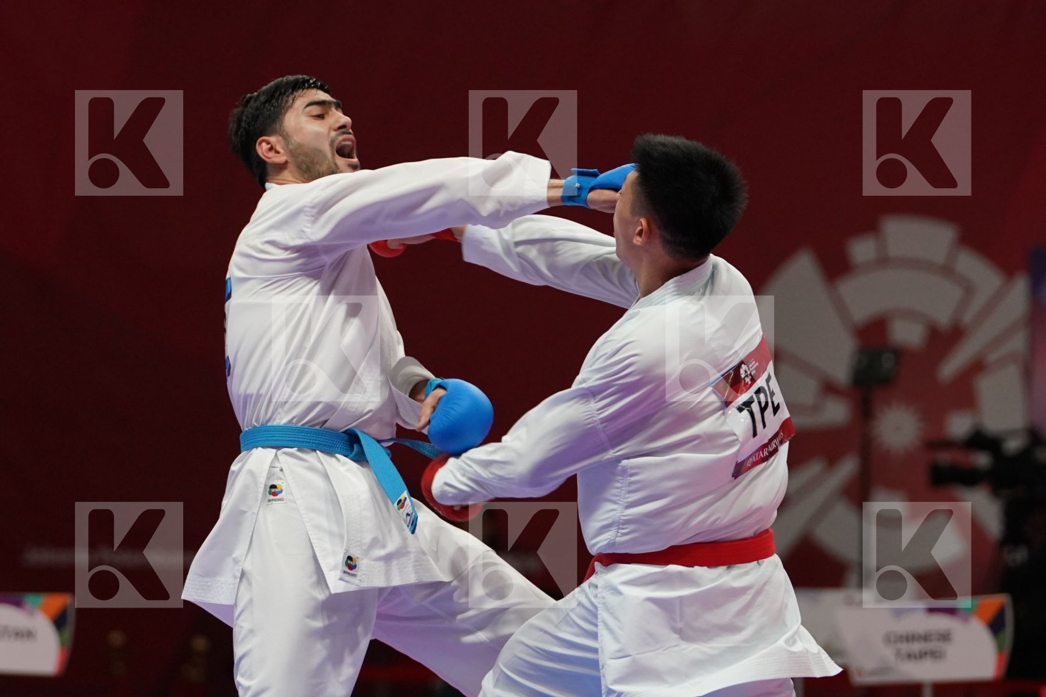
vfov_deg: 5.0
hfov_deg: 7.4
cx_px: 523
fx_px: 8048
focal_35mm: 277
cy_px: 348
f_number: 4
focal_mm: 185
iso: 2500
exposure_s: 1/1000
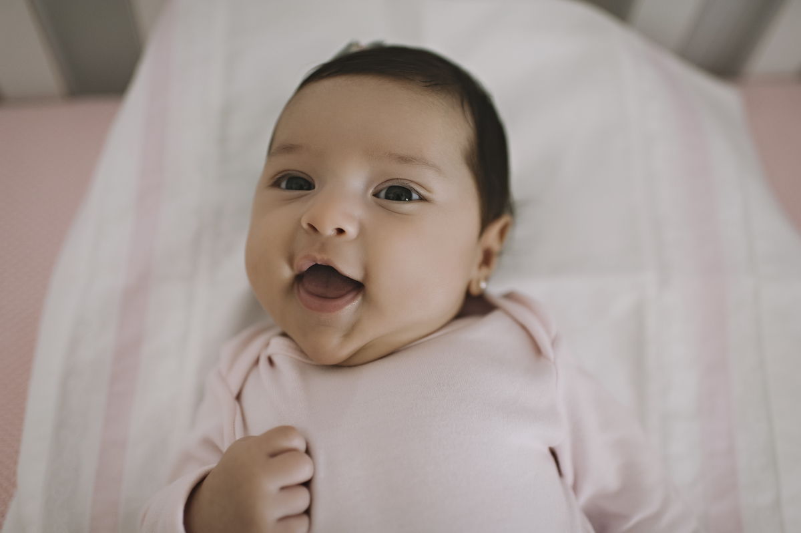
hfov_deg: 54.5
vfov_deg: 37.8
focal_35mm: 35
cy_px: 266
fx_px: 778
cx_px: 400
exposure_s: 1/125
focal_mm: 35
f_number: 2
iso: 640
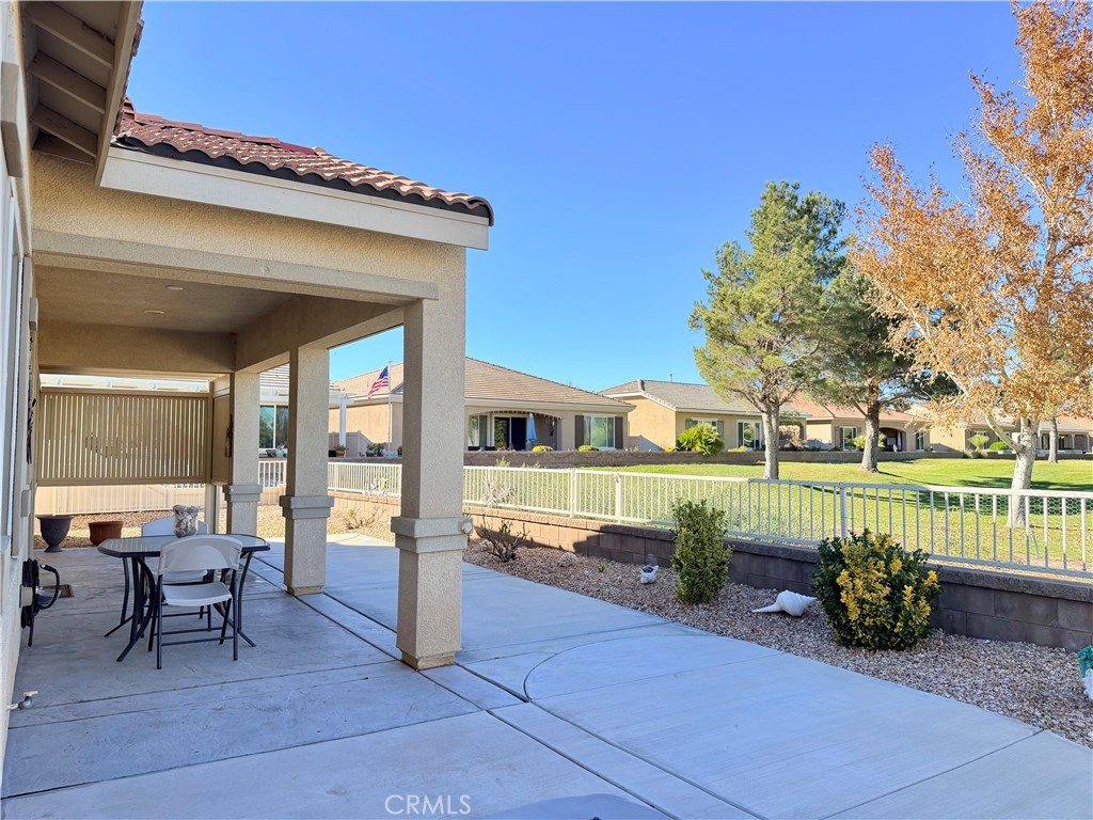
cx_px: 546
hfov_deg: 71.6
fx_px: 758
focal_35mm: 24
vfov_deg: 56.8
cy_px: 410
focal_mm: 6.76
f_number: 1.78
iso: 100
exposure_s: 1/1122
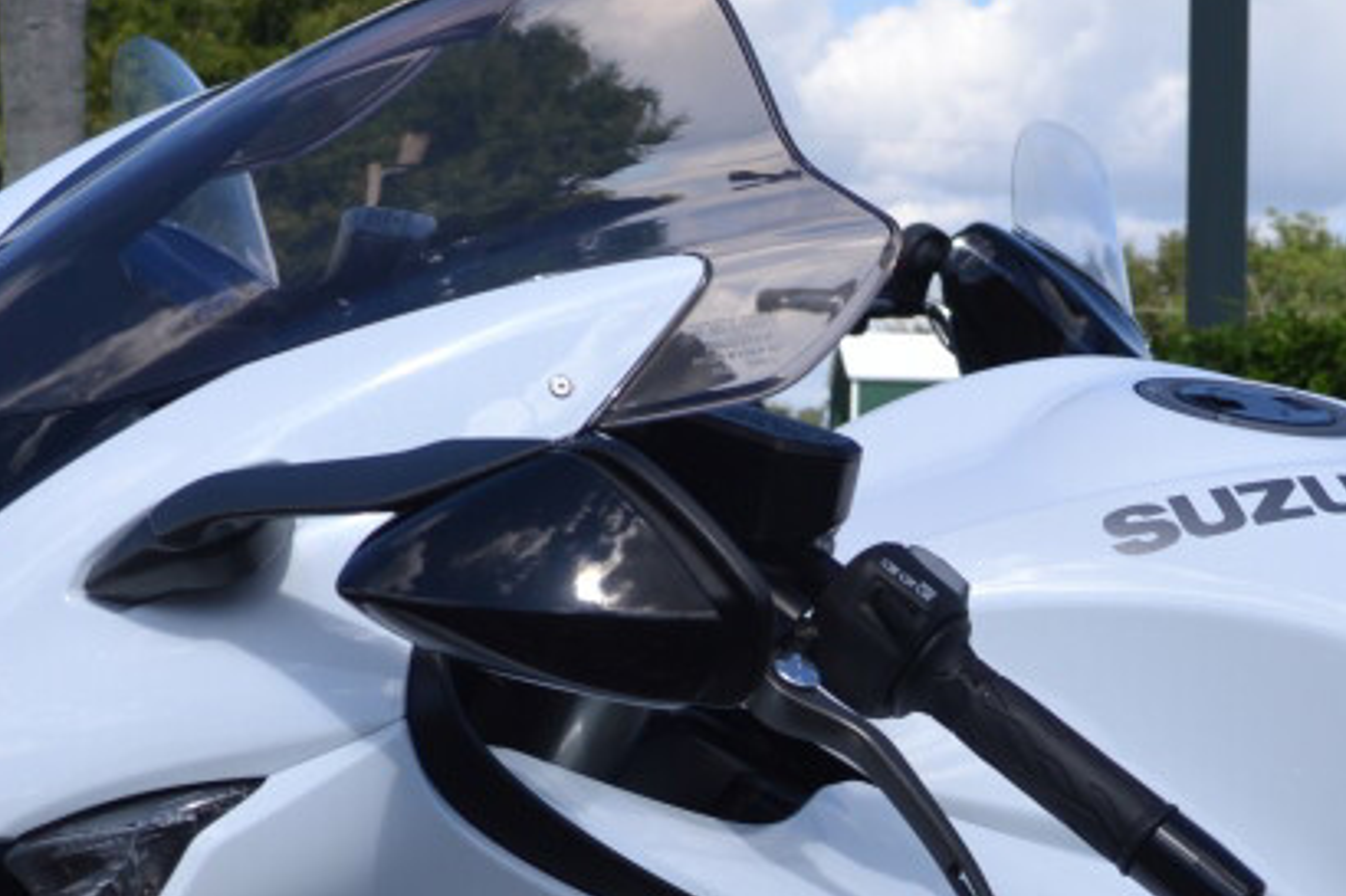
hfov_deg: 16.0
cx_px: 932
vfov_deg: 10.5
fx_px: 4764
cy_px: 1214
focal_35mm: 127
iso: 100
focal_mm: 29
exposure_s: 1/250
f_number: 8
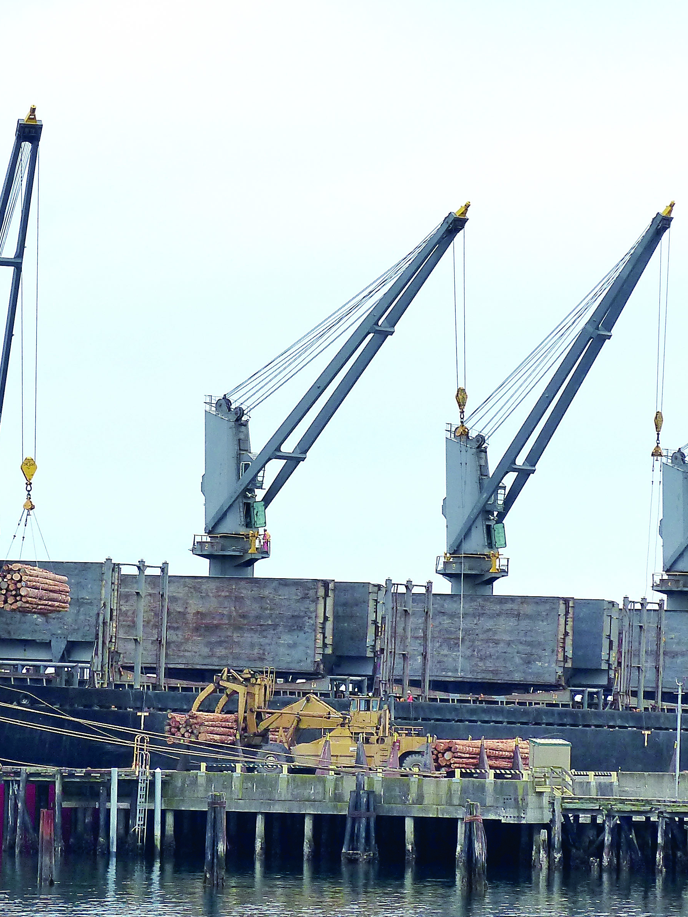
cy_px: 482
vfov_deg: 9.0
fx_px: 5803
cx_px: 323
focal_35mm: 219
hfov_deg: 6.8
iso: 160
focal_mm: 23.5
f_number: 4
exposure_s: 1/400
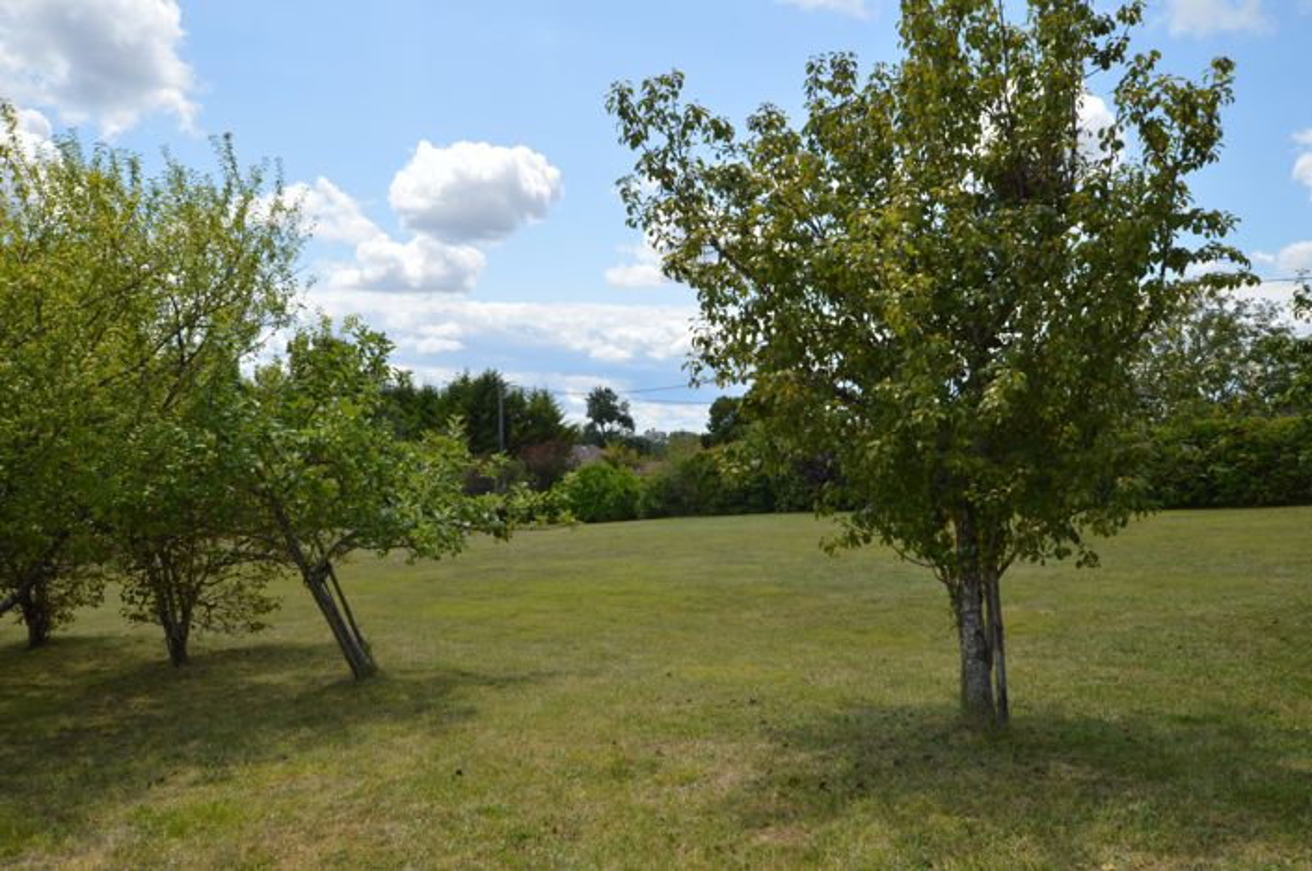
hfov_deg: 62.0
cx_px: 656
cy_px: 436
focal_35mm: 30
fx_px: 1092
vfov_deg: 43.5
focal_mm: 20
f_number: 8
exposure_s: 1/250
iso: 100
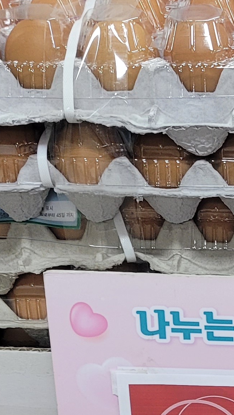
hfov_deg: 11.3
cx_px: 446
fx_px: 1080
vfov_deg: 21.0
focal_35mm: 98
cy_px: 417
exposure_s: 1/60
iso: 160
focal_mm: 5.4
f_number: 1.8
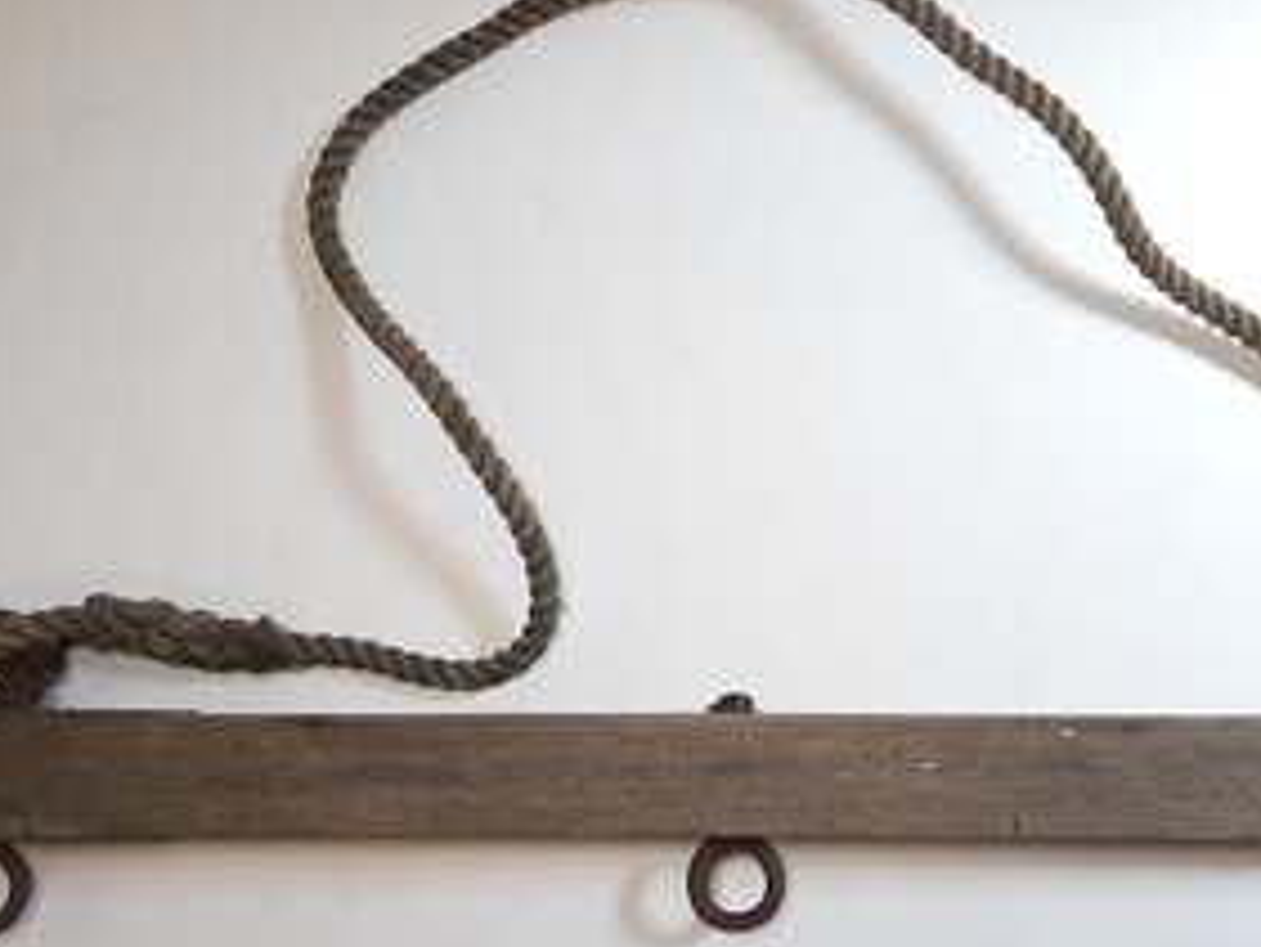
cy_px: 588
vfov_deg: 38.5
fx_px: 1348
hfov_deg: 49.9
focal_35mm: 37
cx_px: 727
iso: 50
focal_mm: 3.93
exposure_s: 1/100
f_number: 1.7
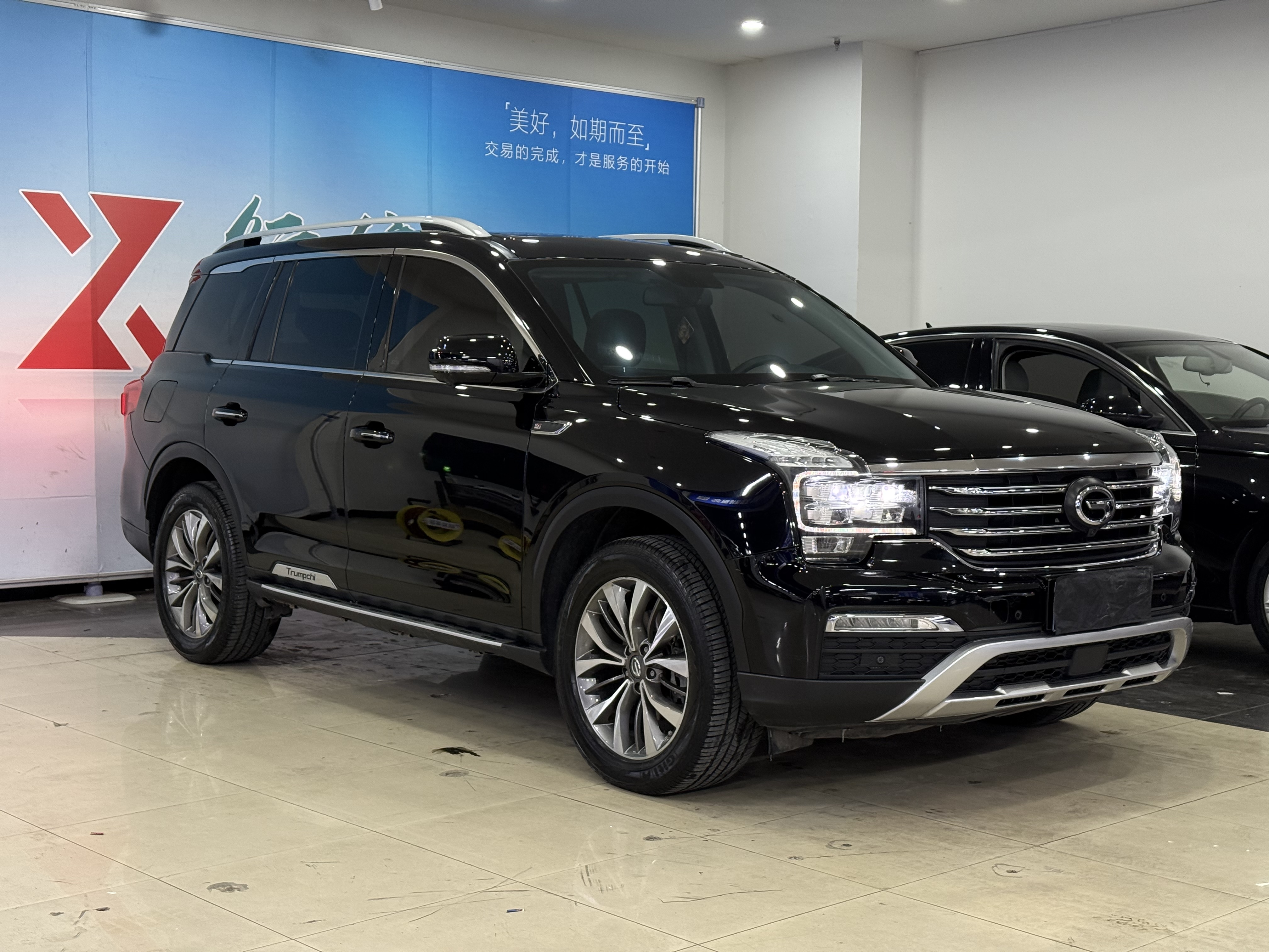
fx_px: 1760
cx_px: 634
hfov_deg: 39.7
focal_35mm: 48
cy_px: 476
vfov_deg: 30.3
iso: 200
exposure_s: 1/48
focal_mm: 6.76
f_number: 1.78
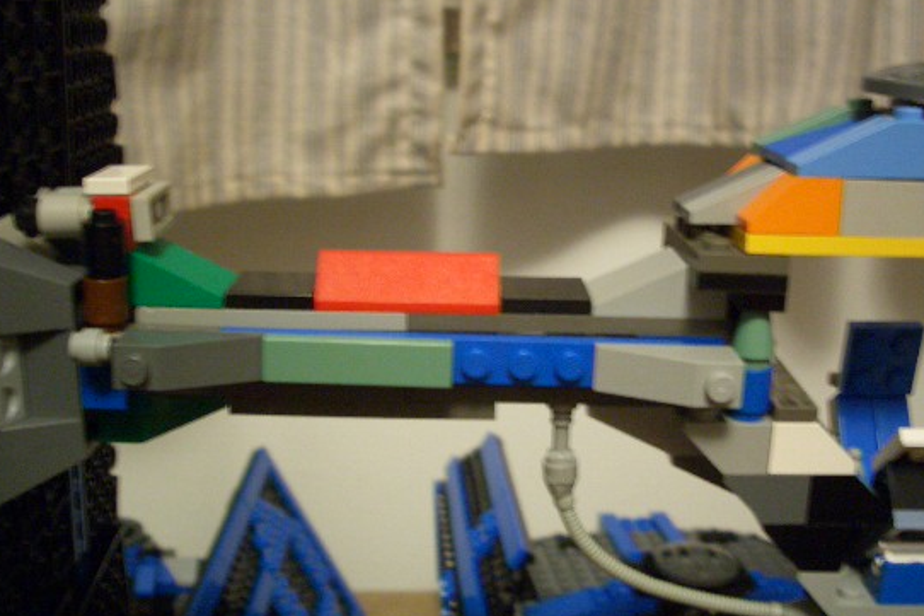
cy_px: 285
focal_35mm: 43
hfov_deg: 45.4
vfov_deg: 31.2
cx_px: 465
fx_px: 1103
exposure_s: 1/10
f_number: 2.6
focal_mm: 5.8
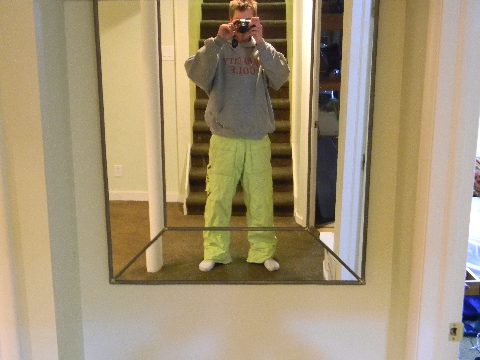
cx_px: 240
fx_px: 569
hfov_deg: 45.8
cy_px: 180
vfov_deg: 35.1
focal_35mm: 41
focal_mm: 7.3
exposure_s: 1/1.6
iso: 200
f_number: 3.8
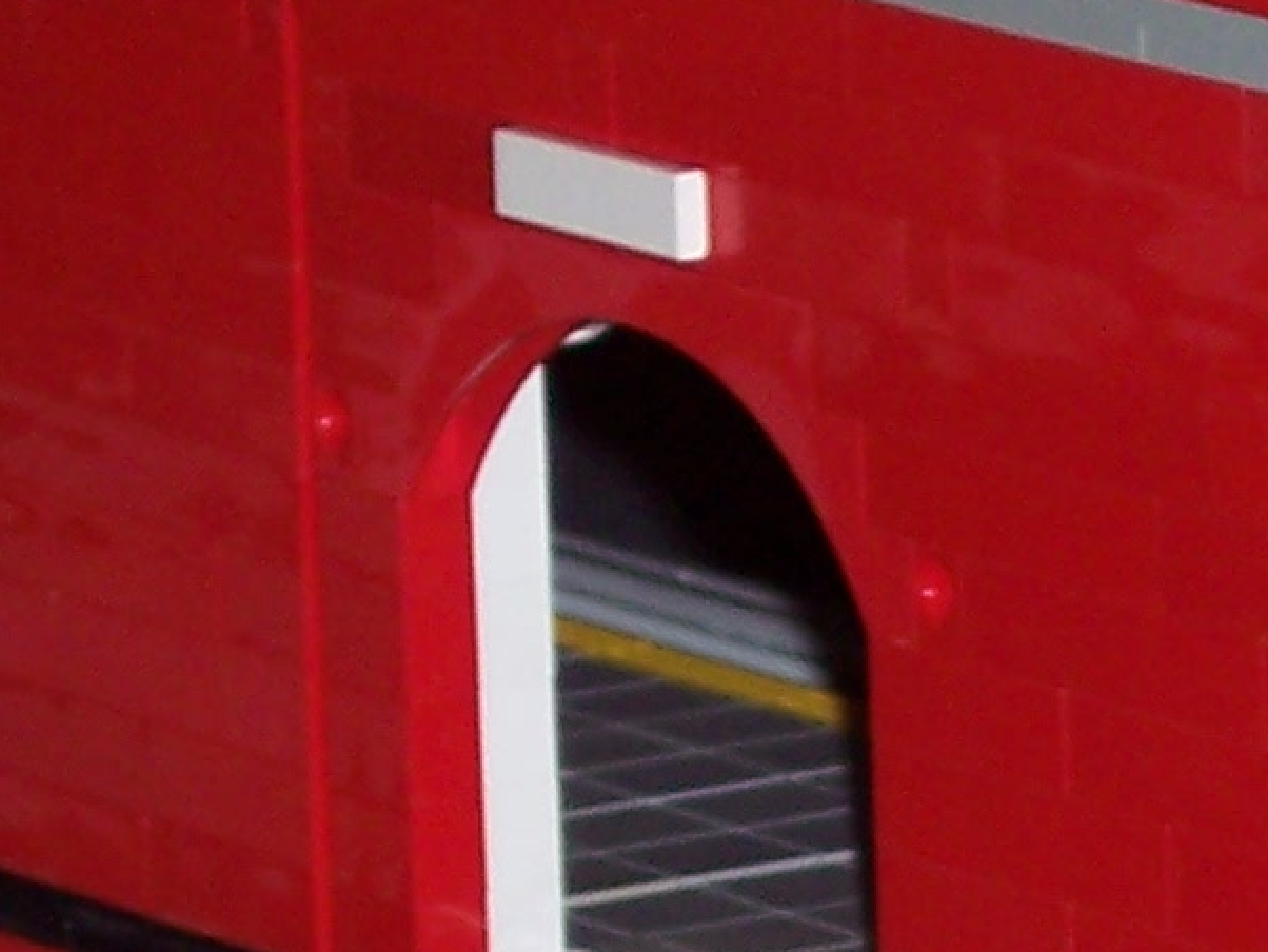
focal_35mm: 555
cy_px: 1365
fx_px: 20338
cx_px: 1375
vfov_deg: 2.7
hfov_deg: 3.6
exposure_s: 1/125
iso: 100
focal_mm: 24
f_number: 4.8
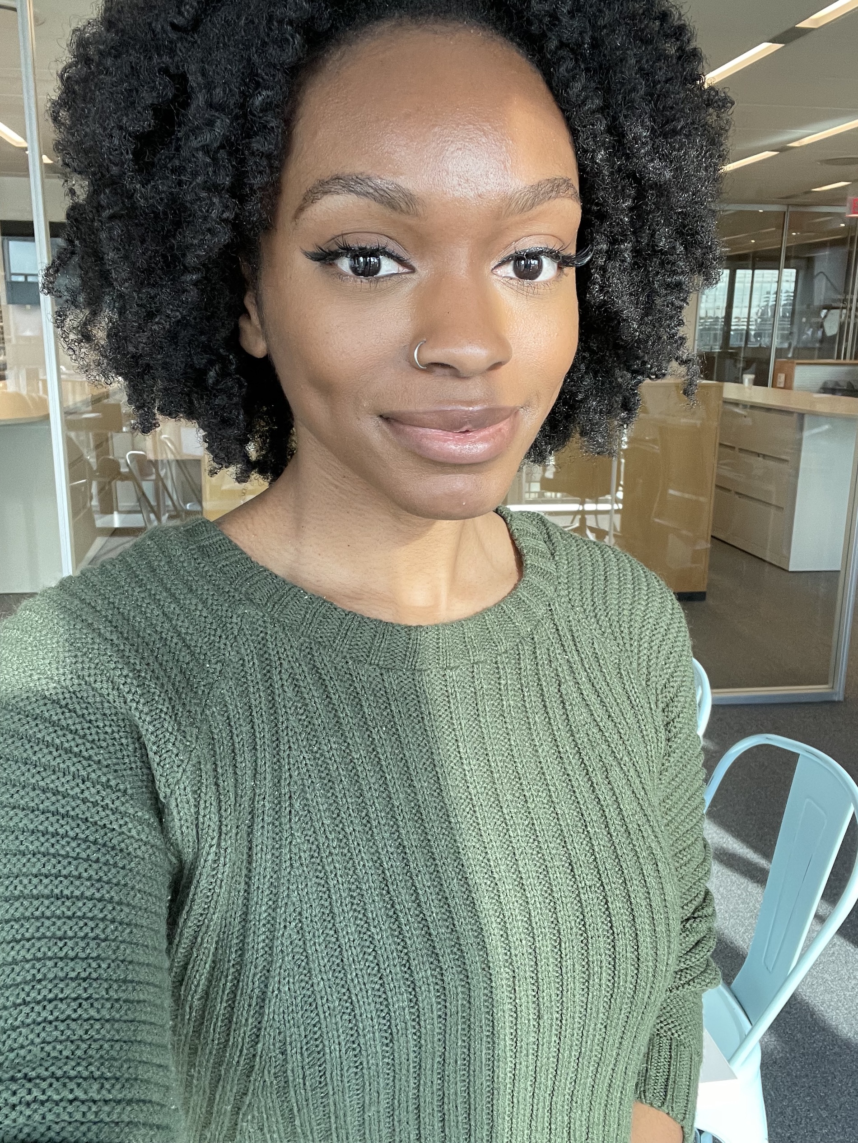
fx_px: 991
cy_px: 572
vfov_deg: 60.0
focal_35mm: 30
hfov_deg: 46.8
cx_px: 429
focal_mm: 2.71
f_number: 2.2
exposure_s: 1/60
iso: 125
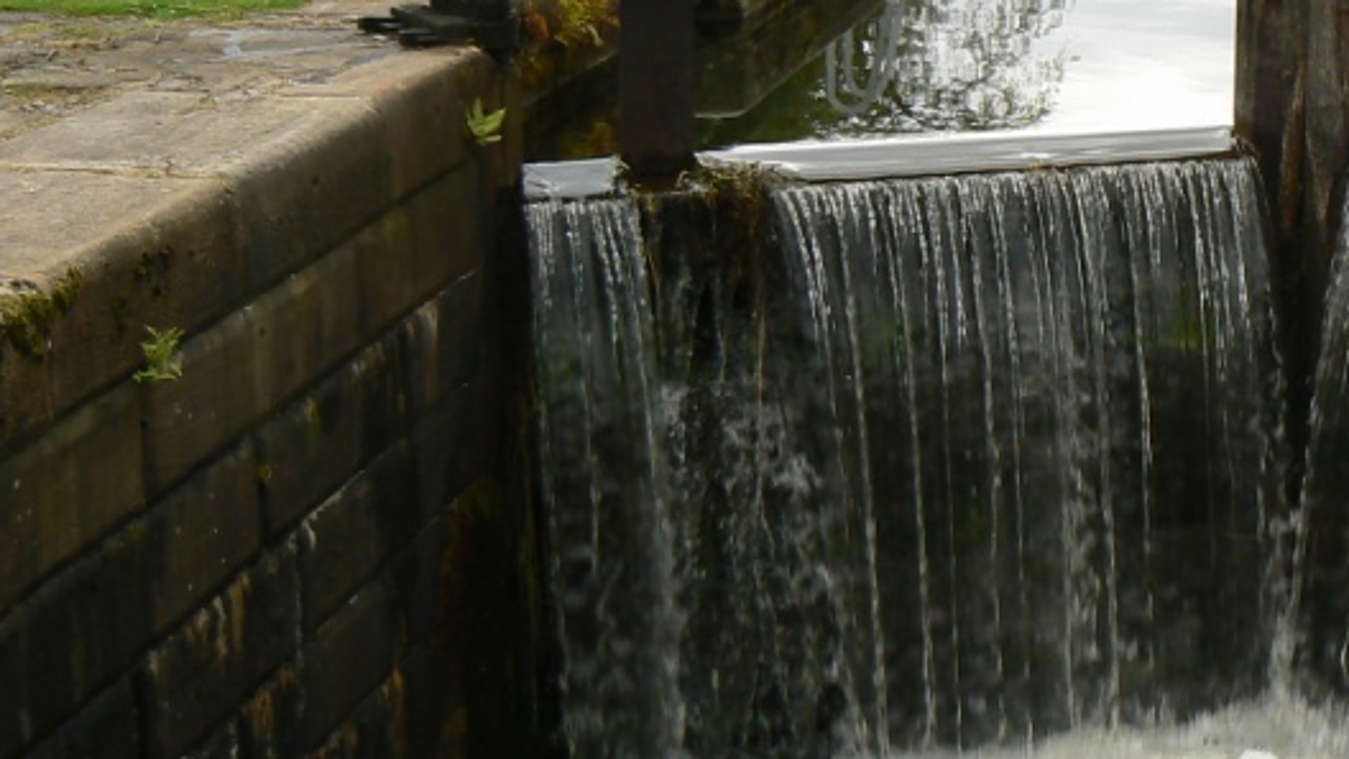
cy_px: 28
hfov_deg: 26.6
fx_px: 2719
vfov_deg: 15.6
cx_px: 1306
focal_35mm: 76
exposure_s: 1/100
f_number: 4.5
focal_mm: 6
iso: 80
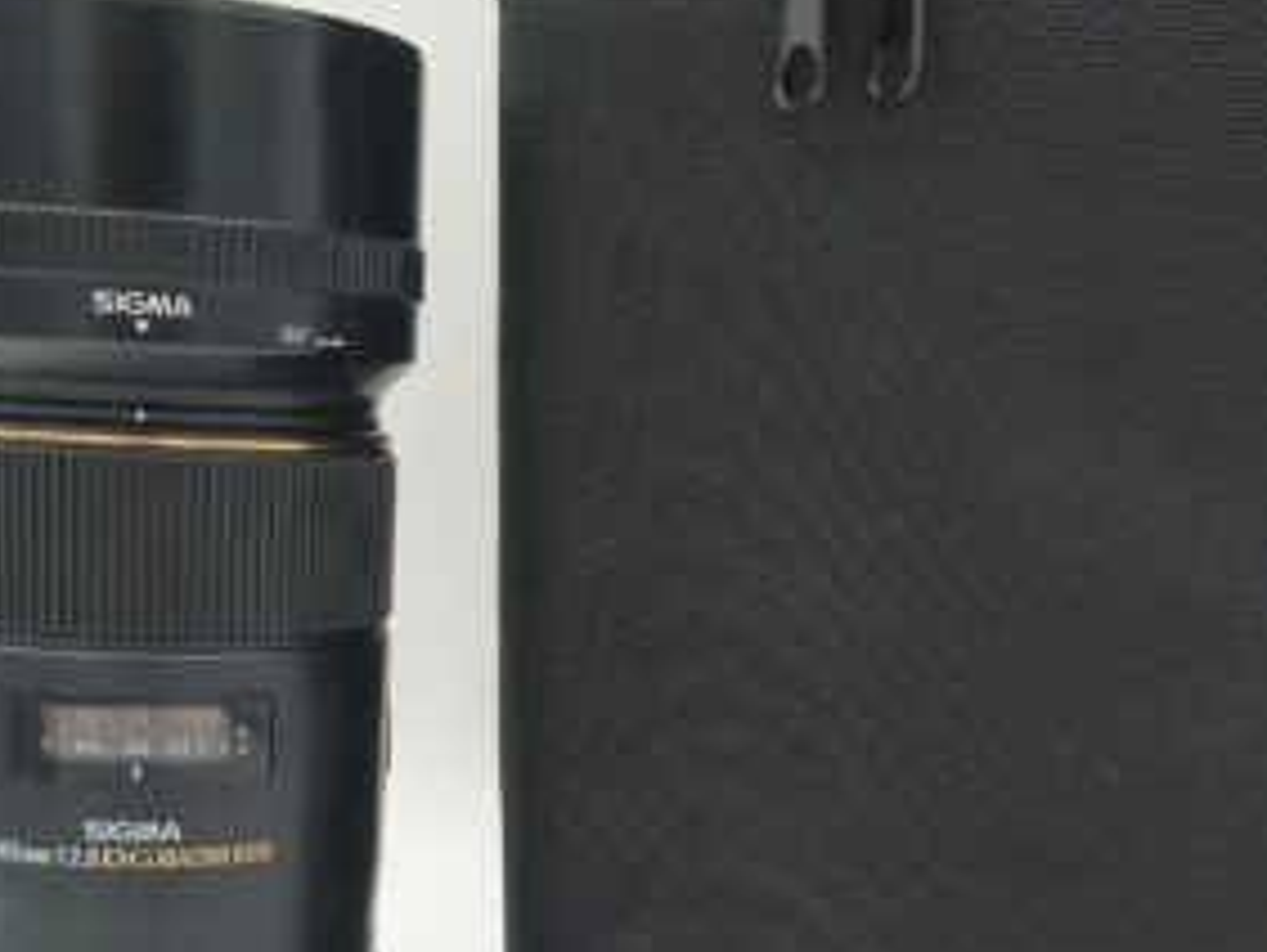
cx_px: 651
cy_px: 350
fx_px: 1246
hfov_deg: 53.9
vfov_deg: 41.5
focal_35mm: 34
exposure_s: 1/352
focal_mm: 5.56
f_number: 1.8
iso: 100
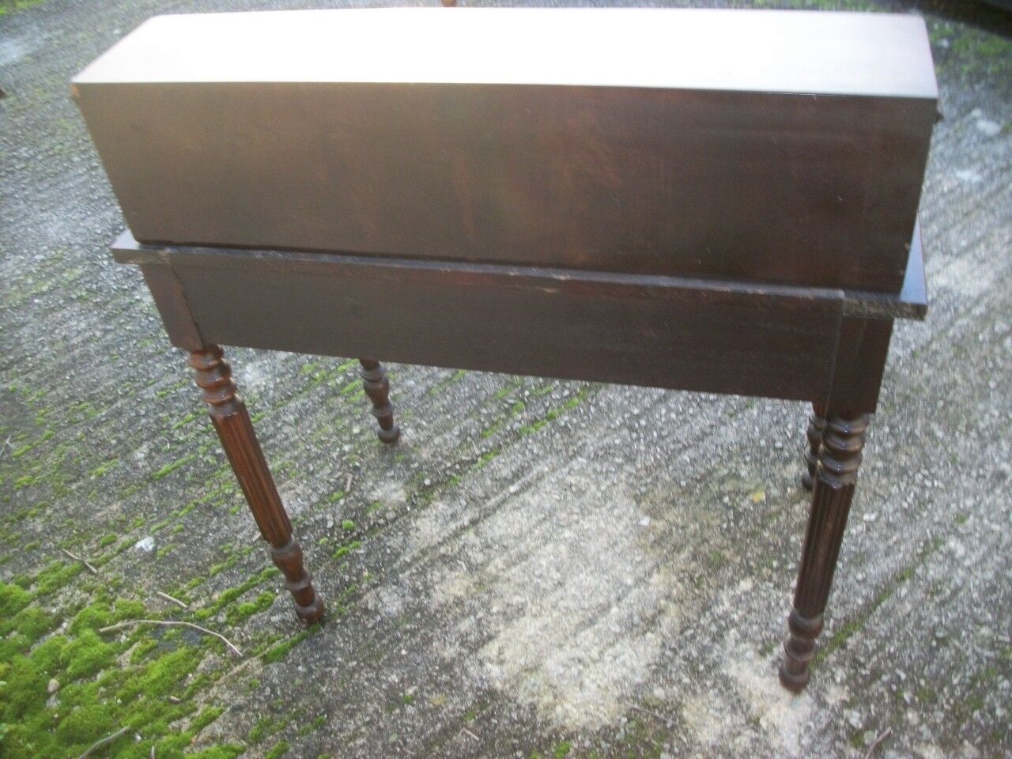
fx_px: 936
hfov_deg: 56.8
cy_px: 380
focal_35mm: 32
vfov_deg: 44.2
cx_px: 506
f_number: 2.9
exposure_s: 1/50
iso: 160
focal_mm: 5.7
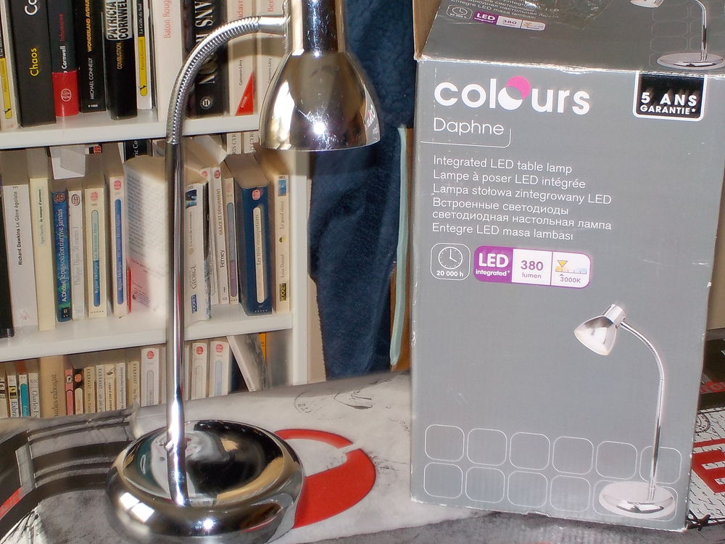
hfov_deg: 27.4
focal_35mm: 71
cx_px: 362
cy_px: 272
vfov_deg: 20.7
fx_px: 1487
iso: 200
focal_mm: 9.7
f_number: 5.3
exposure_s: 1/60
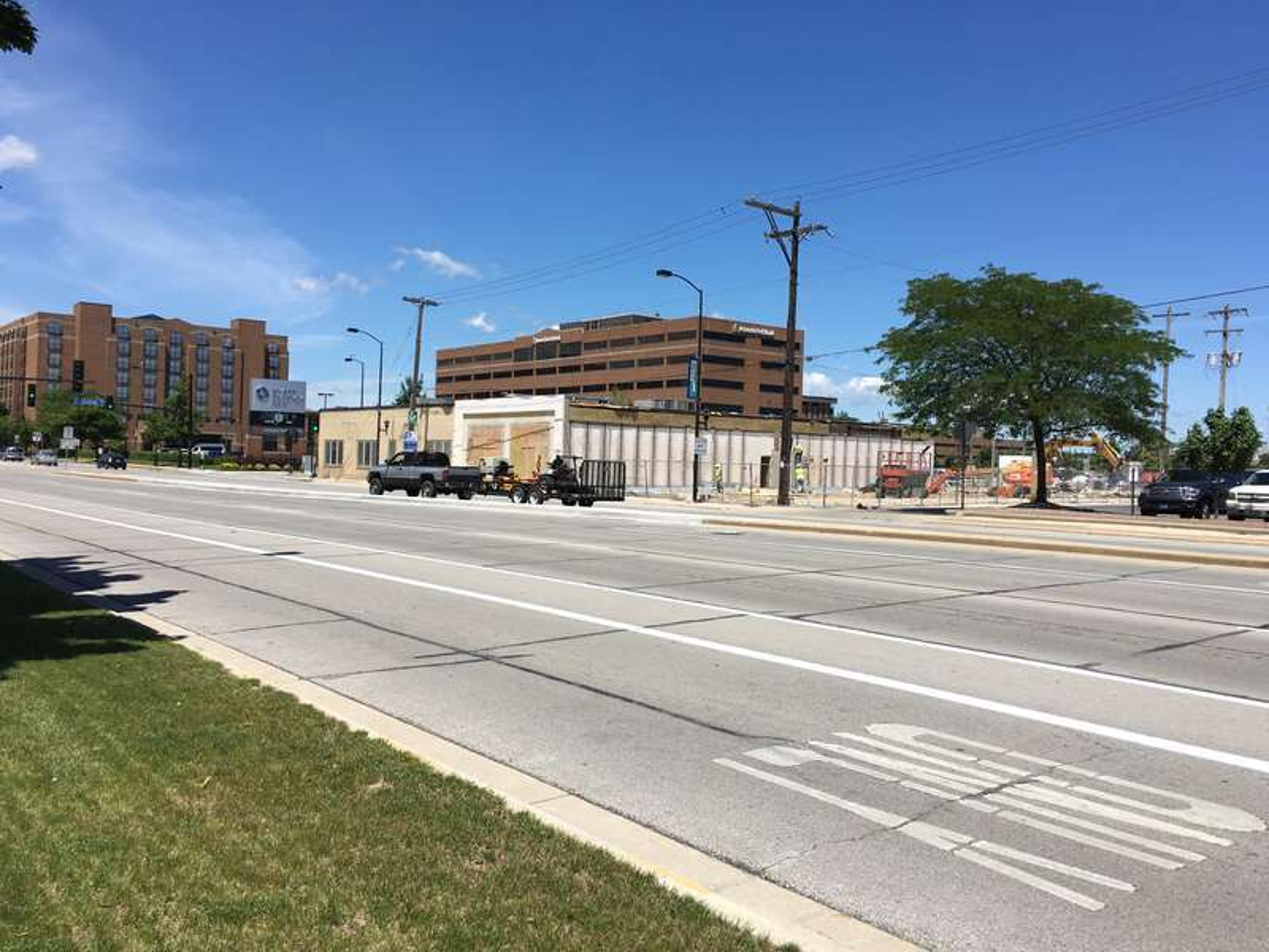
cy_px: 476
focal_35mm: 29
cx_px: 634
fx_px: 1063
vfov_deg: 48.2
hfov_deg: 61.7
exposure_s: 1/1923
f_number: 2.2
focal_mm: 4.15
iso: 25
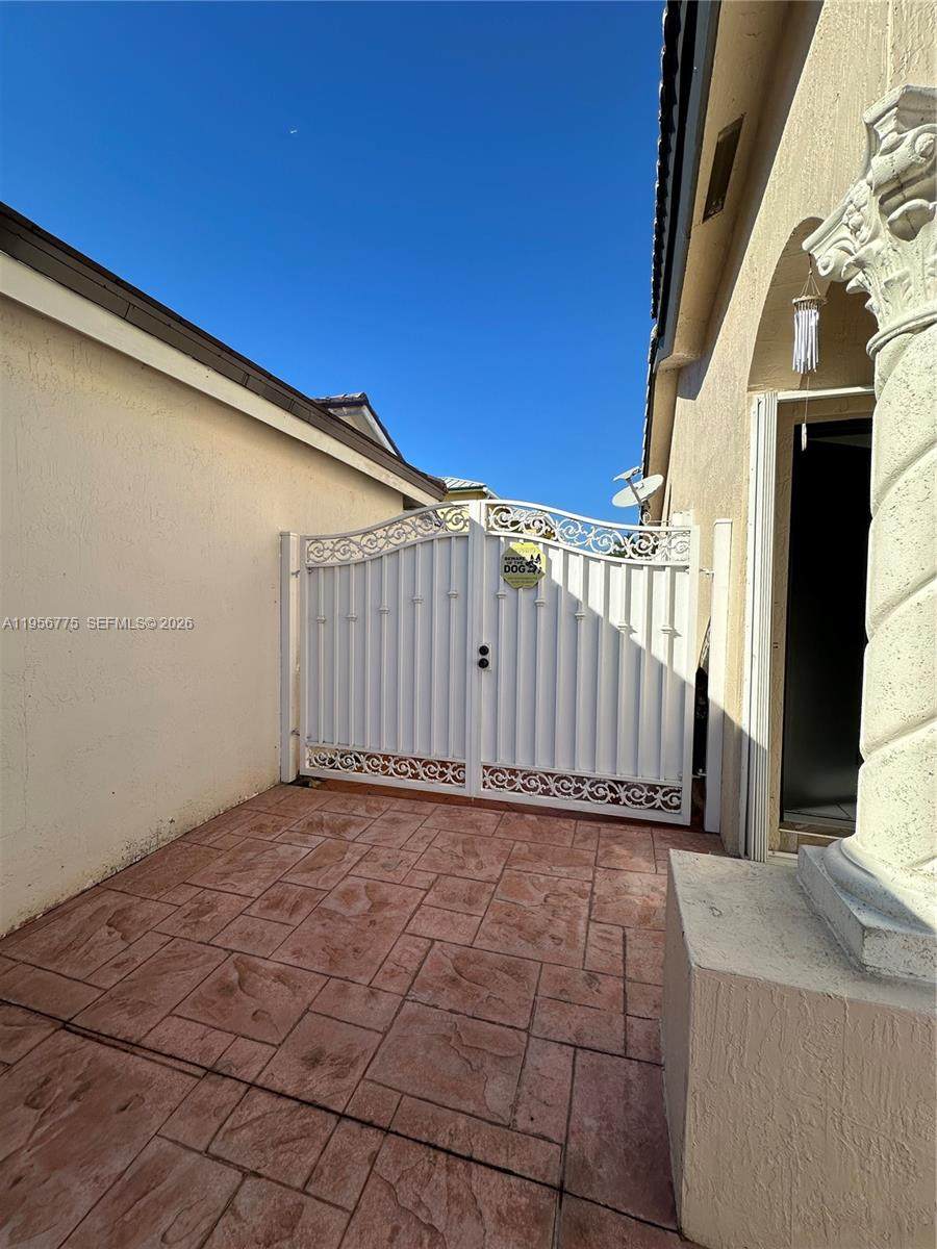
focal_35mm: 14
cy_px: 624
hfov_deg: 85.7
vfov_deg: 102.1
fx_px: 505
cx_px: 468
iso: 40
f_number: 2.2
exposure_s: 1/1887
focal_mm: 2.22
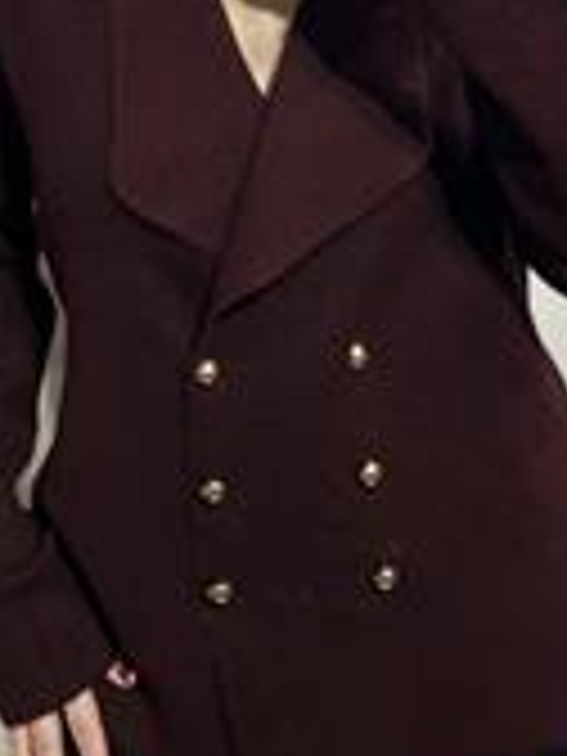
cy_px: -104
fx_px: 1572
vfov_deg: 24.9
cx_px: 315
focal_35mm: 72
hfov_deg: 20.4
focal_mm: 5.7
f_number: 1.5
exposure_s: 1/101
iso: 32
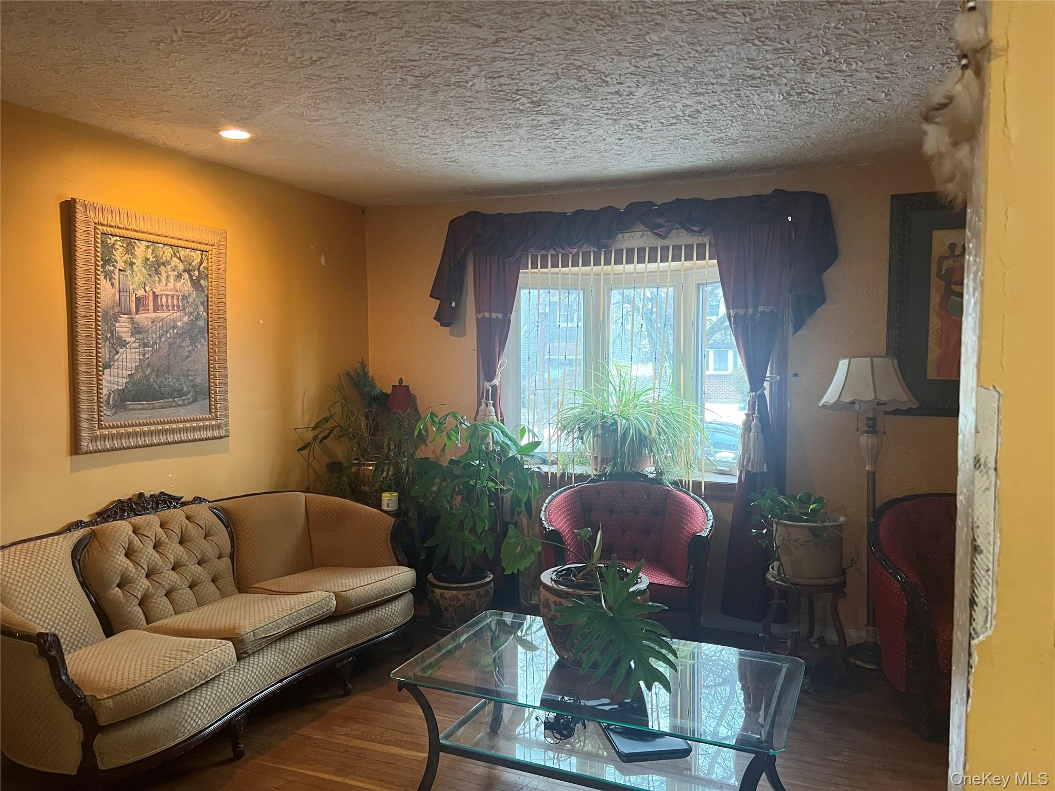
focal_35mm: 26
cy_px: 396
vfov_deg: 53.1
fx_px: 792
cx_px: 528
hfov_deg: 67.3
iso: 320
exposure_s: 1/60
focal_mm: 5.7
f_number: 1.5
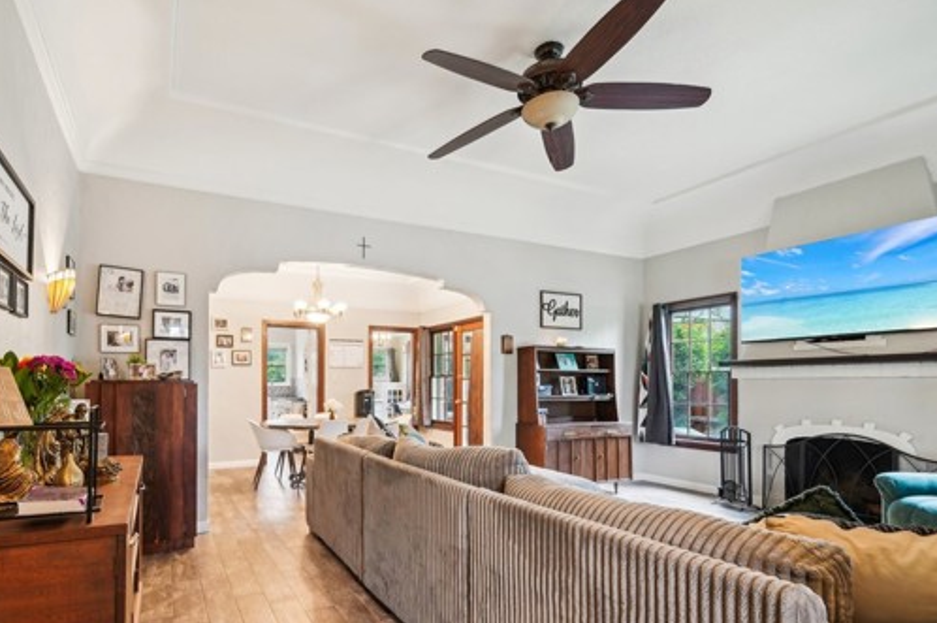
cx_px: 395
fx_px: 468
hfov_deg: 89.4
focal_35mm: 18
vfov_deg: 66.8
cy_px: 363
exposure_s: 1/4
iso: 400
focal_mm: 14
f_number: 7.1
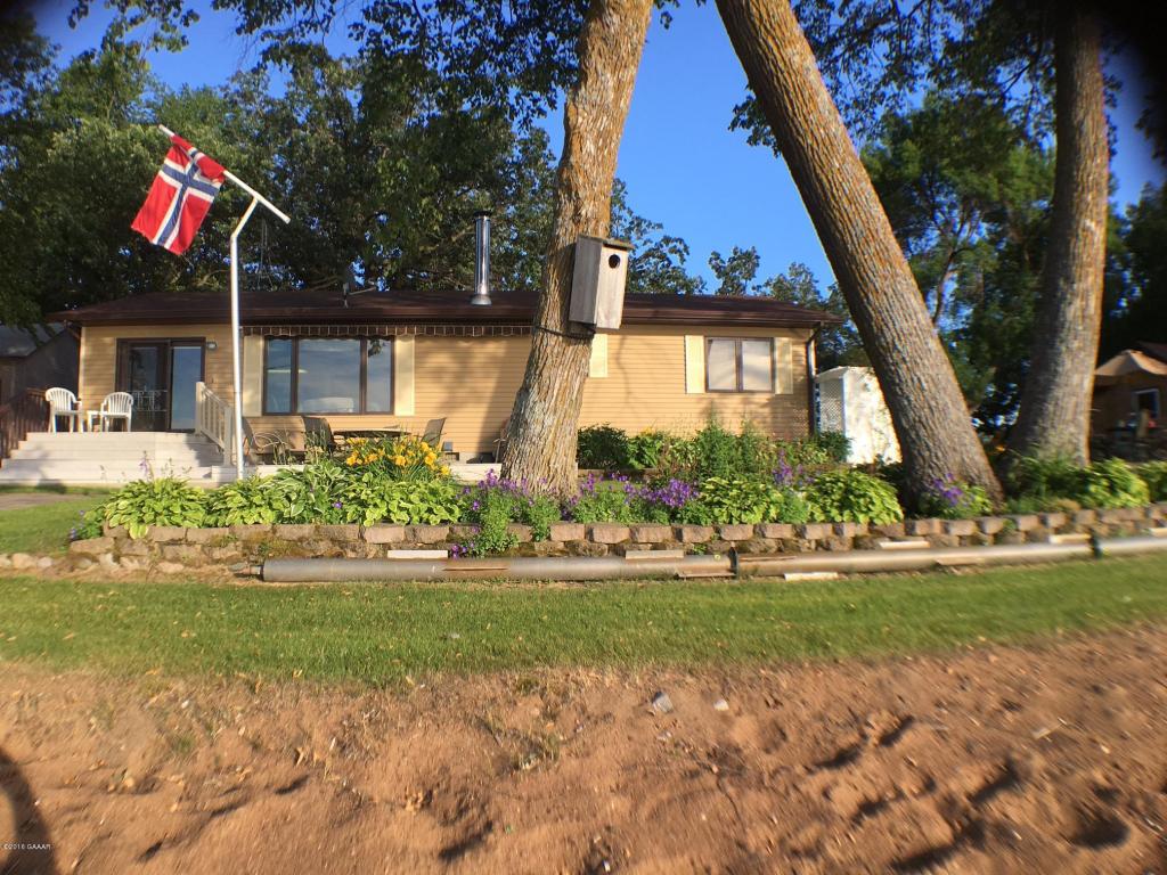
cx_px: 584
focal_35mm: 29
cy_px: 438
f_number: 2.2
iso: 25
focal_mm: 4.15
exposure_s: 1/481
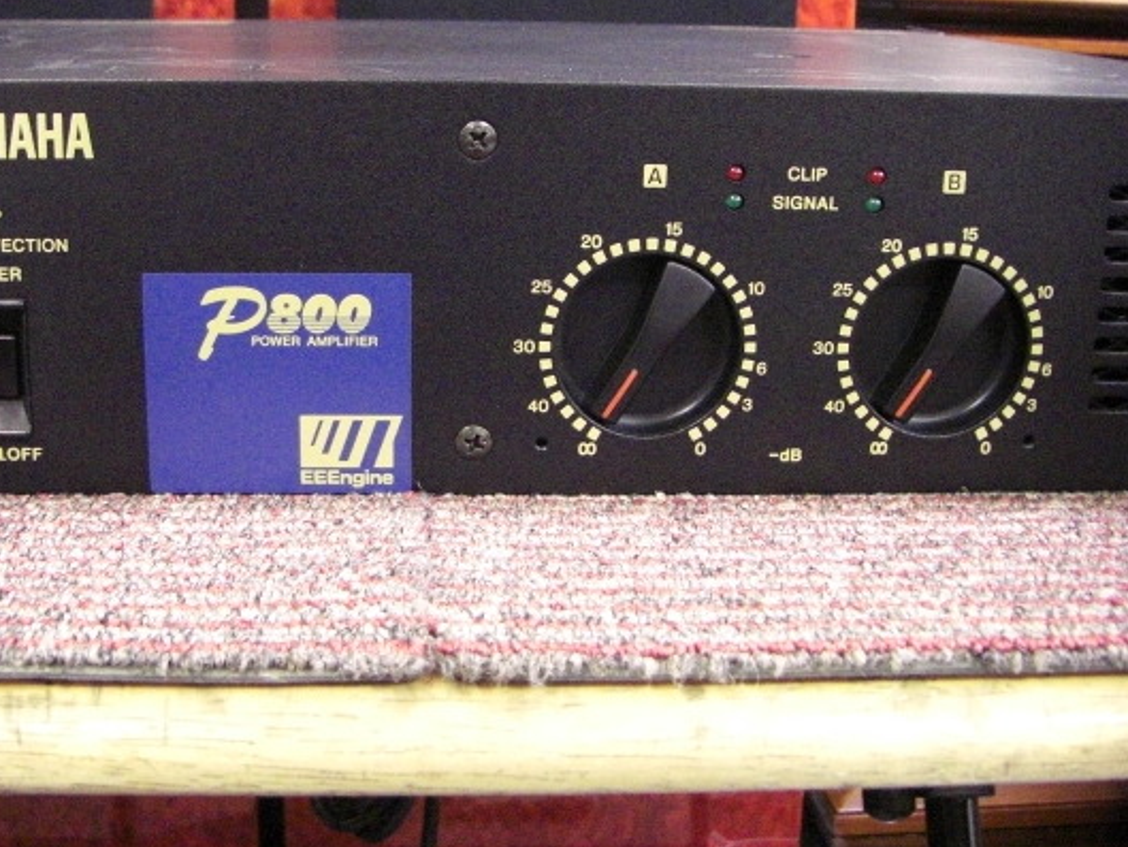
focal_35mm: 46
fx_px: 1499
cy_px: 341
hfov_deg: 41.2
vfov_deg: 31.4
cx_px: 497
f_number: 3.4
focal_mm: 6.3
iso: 800
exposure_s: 1/20
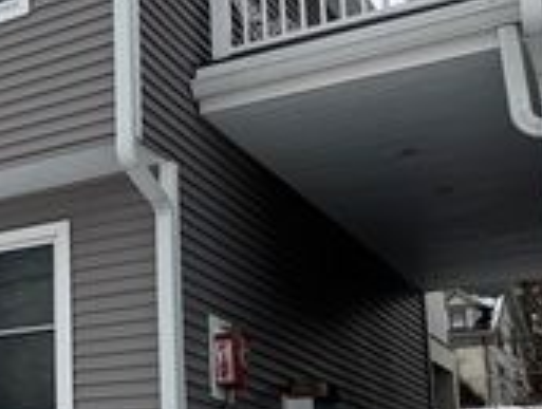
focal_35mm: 70
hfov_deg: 23.7
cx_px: -200
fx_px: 1098
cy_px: 334
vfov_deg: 20.8
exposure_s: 1/9091
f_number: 1.78
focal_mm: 6.76
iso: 125
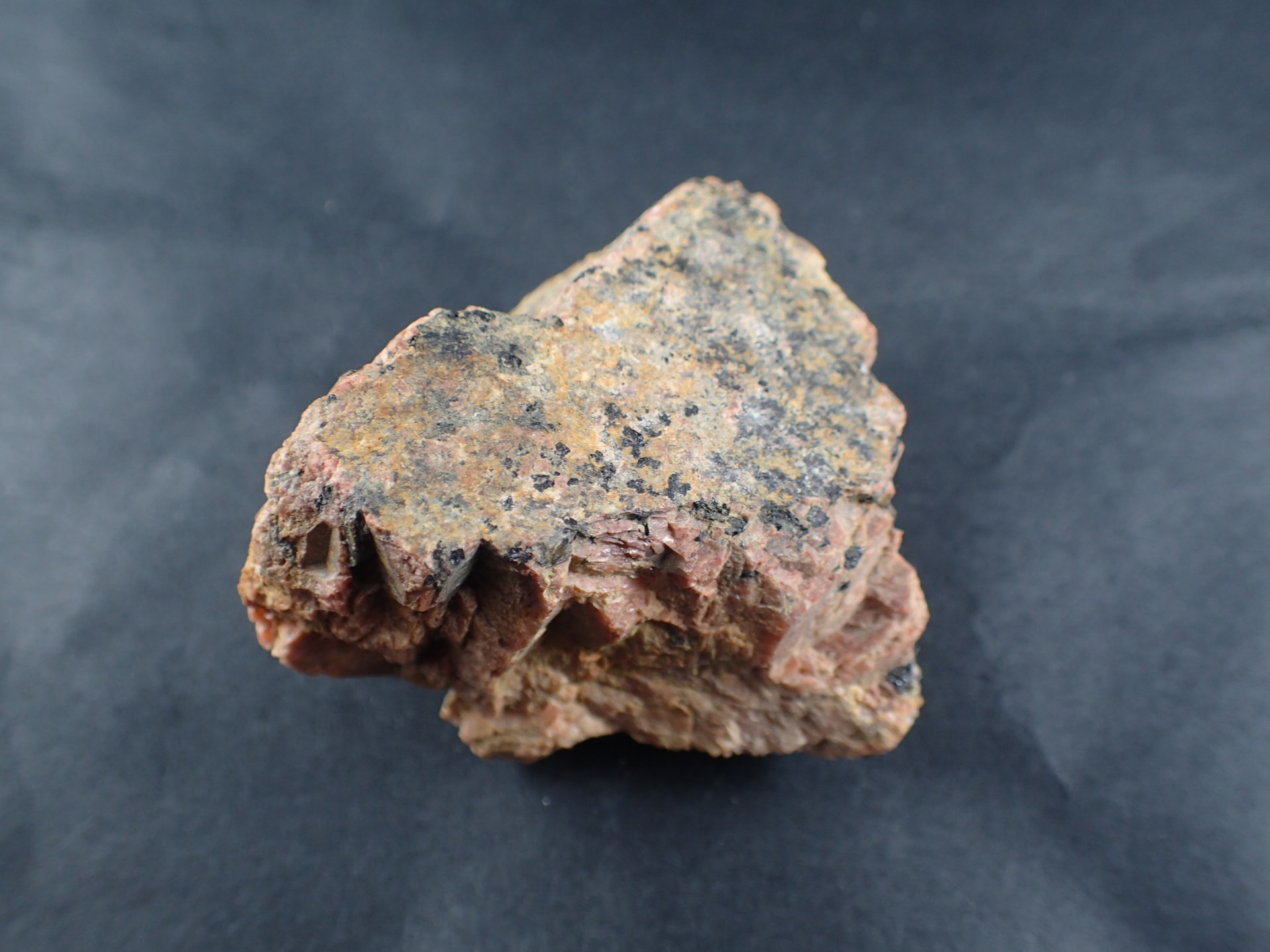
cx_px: 635
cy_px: 476
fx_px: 1101
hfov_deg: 60.0
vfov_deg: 46.8
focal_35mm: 30
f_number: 2.3
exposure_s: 1/125
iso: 125
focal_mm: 5.5
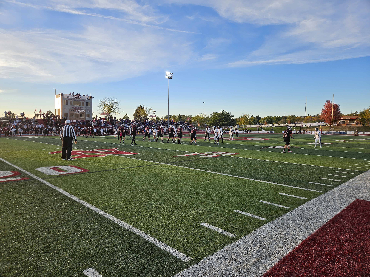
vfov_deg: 58.9
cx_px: 185
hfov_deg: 73.9
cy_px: 138
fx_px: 246
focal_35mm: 23
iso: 25
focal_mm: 5.4
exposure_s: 1/471
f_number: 1.8
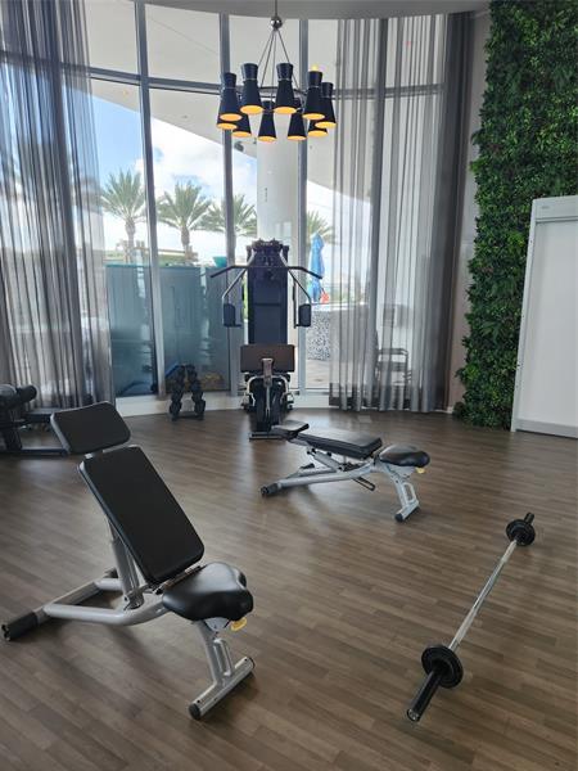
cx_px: 289
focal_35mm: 23
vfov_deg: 73.9
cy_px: 386
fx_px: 512
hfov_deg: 58.9
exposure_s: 1/180
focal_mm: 5.4
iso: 100
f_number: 1.8
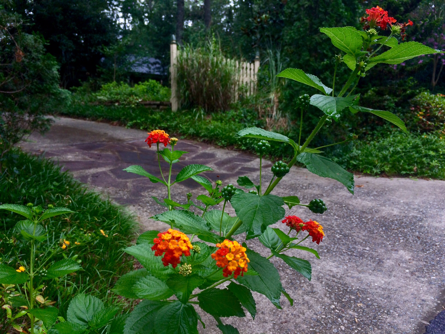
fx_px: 373
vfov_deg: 48.2
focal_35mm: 29
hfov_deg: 61.7
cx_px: 222
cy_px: 167
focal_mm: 4.15
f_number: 2.2
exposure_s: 1/238
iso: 32
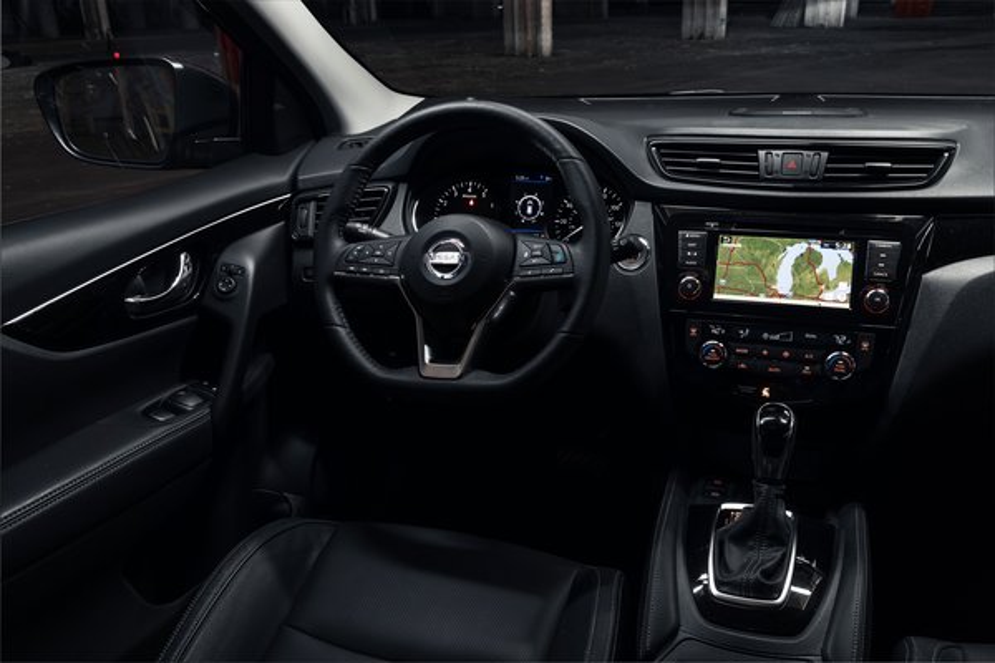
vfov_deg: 42.3
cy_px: 332
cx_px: 498
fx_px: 857
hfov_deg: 60.3
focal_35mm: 31
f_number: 10
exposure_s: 8
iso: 100
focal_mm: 31
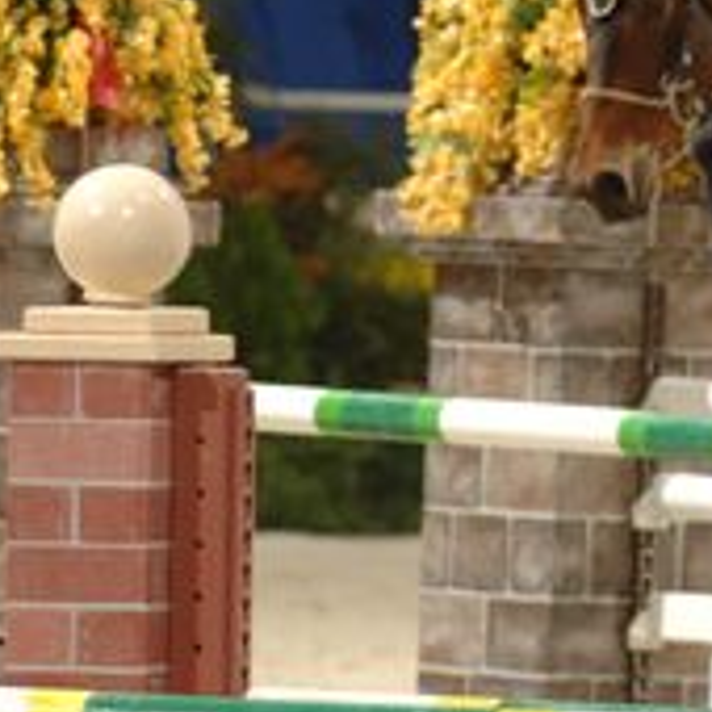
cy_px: 262
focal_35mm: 961
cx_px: 1089
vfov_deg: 1.8
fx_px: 22363
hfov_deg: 1.8
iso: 200
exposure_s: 1/250
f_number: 4.5
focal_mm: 200
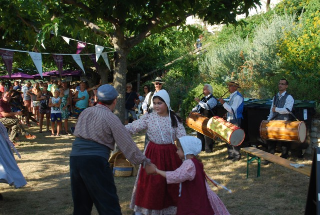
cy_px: 108
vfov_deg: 34.3
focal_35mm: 39
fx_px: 347
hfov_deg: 49.5
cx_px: 160
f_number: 5.6
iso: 110
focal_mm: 26
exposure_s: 1/125
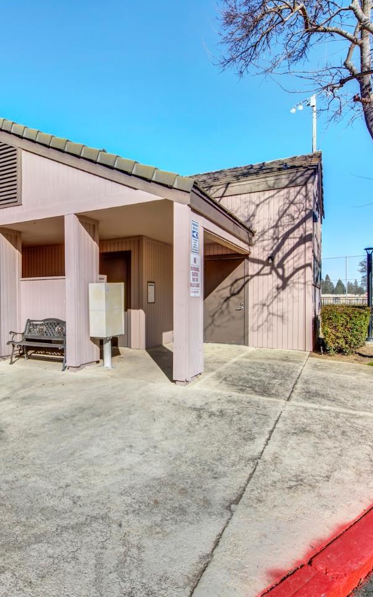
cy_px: 301
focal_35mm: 22
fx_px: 358
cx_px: 98
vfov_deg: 79.7
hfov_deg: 52.9
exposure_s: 1/100
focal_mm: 14
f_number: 14
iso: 100
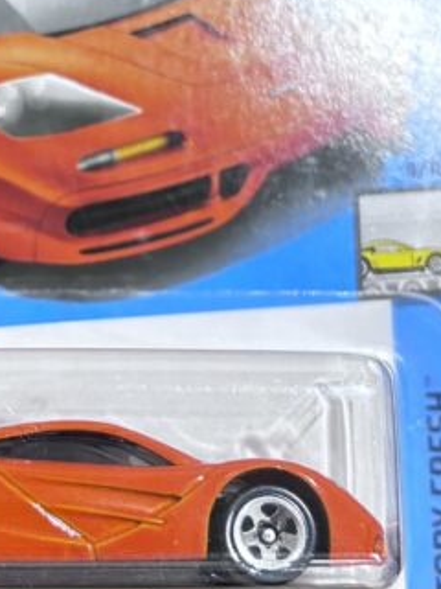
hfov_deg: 22.3
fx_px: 1104
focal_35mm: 65
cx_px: 86
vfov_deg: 29.5
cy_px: 179
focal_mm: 5.96
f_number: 1.6
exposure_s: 1/32
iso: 640
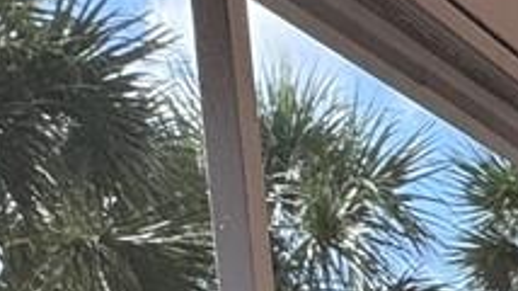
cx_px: 997
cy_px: 951
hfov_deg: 15.5
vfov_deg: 8.4
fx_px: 1565
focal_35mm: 114
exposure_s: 1/641
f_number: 2.2
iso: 40
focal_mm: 2.22
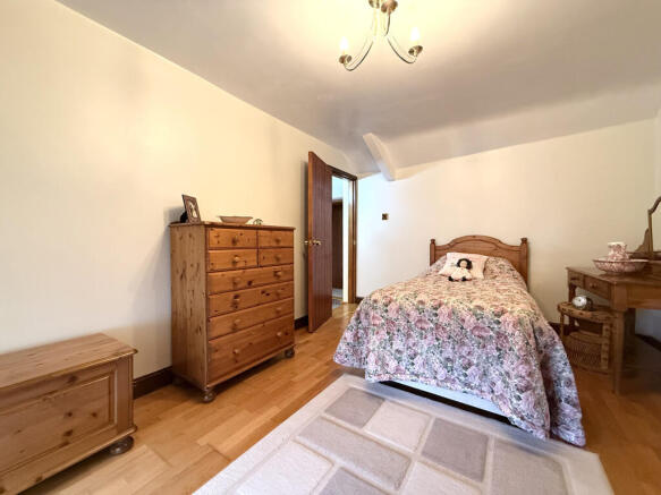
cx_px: 330
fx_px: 267
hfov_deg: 102.1
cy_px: 248
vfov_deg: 85.7
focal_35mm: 14
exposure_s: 1/50
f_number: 2.2
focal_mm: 2.22
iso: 500
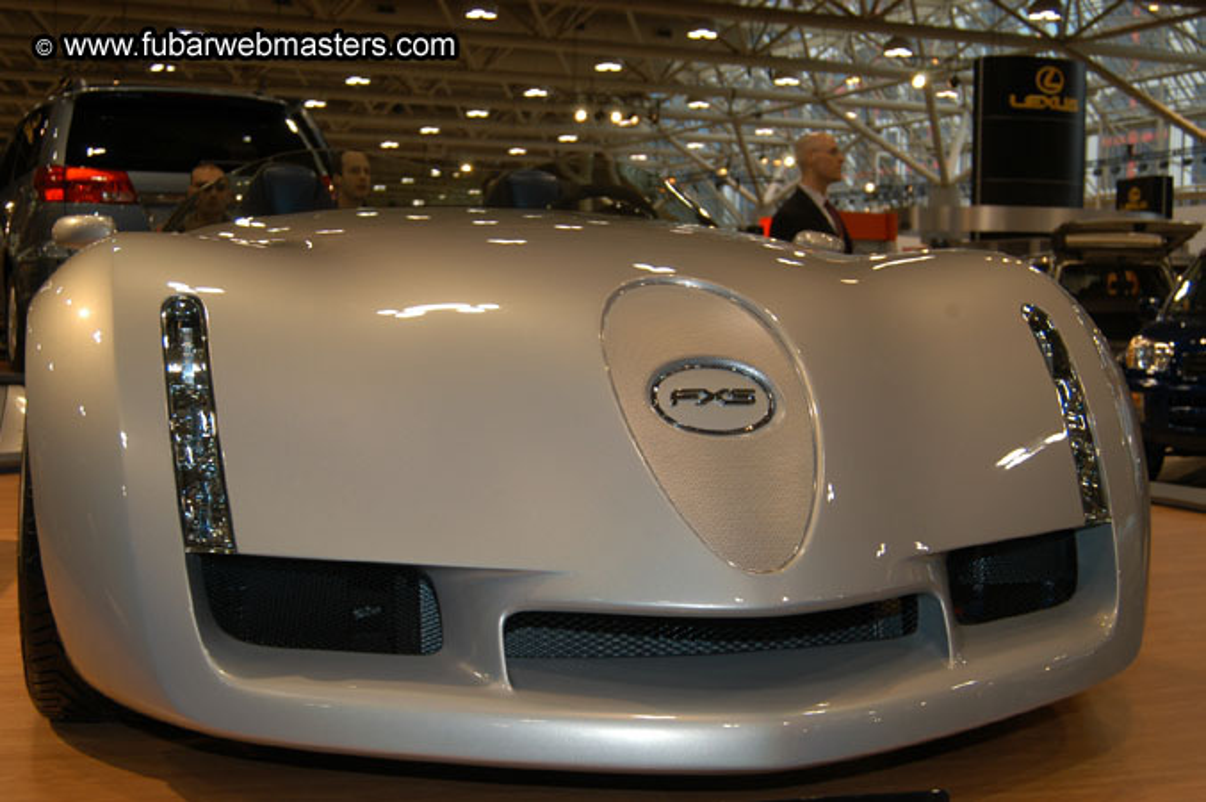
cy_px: 401
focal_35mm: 45
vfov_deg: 29.8
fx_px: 1506
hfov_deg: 43.6
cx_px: 603
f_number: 5
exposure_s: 1/60
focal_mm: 30
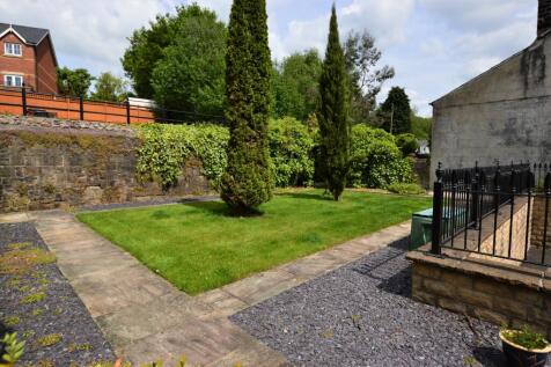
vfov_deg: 77.3
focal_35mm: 15
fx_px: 229
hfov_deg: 100.4
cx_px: 276
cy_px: 184
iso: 100
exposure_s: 1/200
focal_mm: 10
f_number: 9
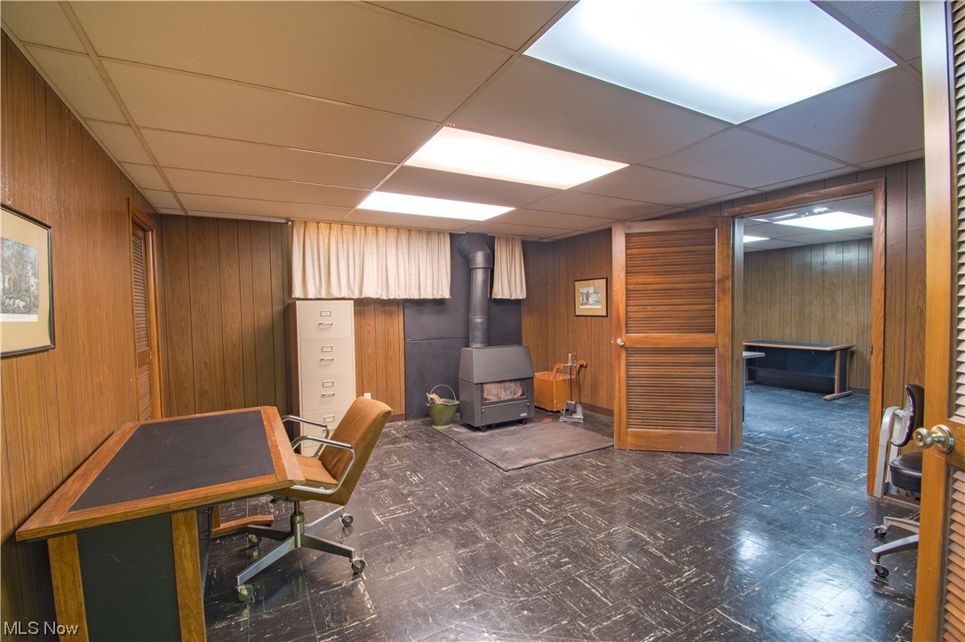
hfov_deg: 100.4
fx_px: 402
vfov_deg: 77.3
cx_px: 482
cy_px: 321
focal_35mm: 15
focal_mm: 10
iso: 400
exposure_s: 4
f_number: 11
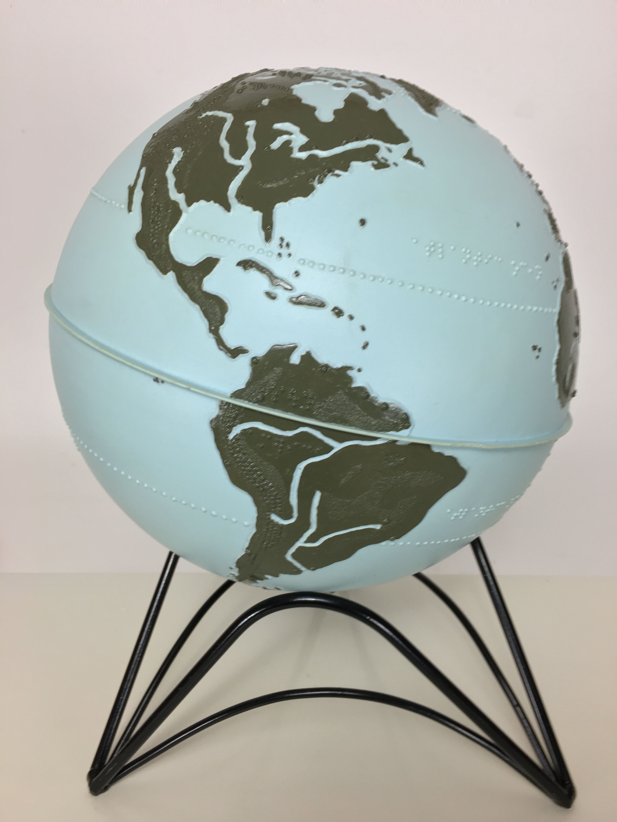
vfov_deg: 61.7
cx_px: 308
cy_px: 411
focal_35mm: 29
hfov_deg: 48.2
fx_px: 689
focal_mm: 4.15
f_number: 2.2
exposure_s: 1/33
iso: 32
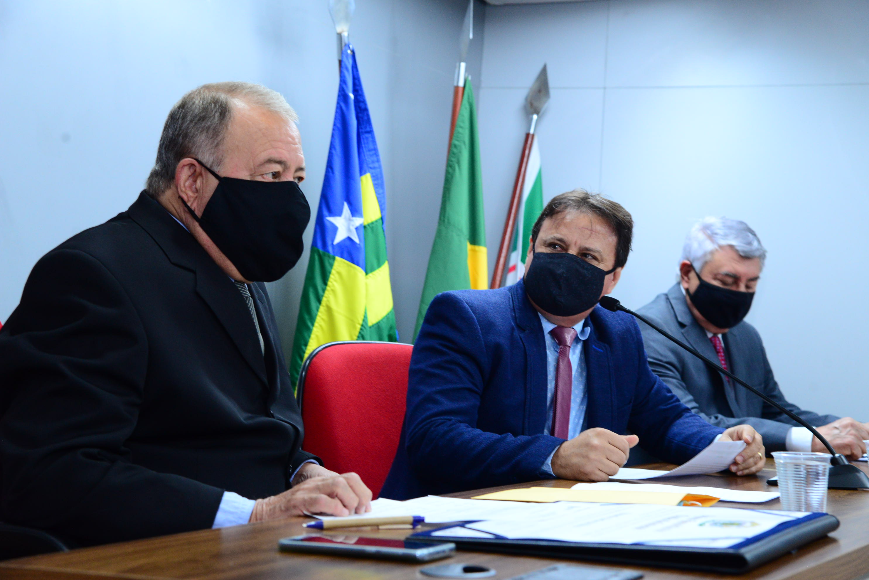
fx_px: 1521
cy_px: 286
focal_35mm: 63
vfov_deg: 21.6
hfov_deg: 31.9
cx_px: 441
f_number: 5.6
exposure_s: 1/60
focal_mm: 62
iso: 2000
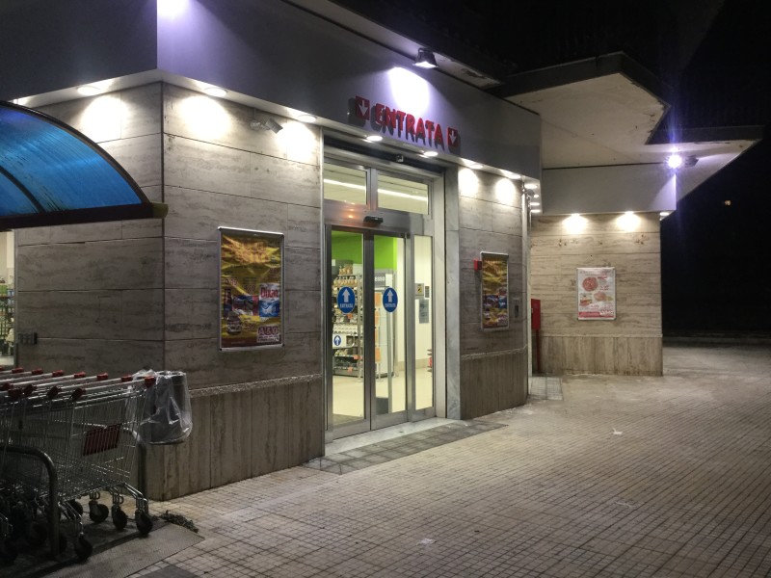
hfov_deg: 58.4
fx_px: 690
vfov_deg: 45.4
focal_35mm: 31
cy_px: 289
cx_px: 386
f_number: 2.4
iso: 50
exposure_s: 1/33
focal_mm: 3.3
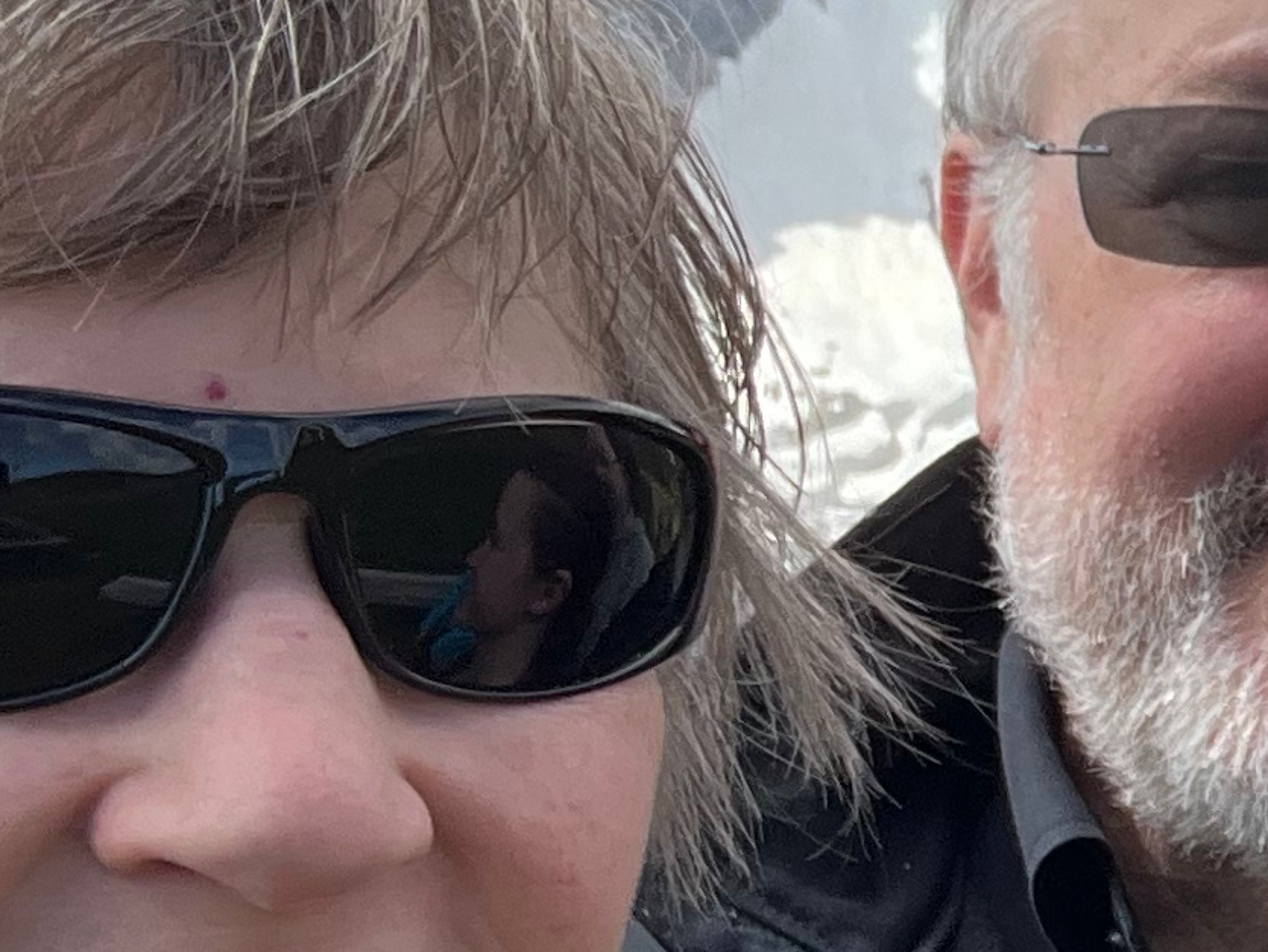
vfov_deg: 13.3
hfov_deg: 14.4
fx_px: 4068
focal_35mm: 111
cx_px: 2615
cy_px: 513
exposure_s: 1/607
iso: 32
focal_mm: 2.71
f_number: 2.2
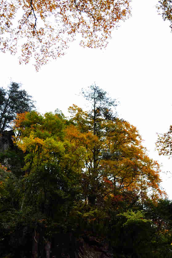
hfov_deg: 25.5
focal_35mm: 53
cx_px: 102
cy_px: 173
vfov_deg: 37.1
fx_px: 380
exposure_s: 1/125
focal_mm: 22
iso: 100
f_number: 5
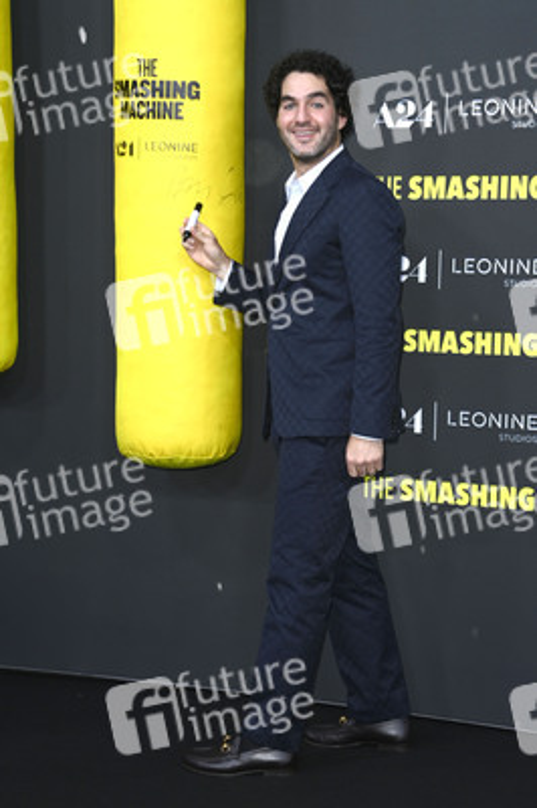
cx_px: 268
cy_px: 404
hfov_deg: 16.0
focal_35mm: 85
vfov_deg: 23.9
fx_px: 1905
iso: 800
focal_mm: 85
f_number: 5.6
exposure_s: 1/250
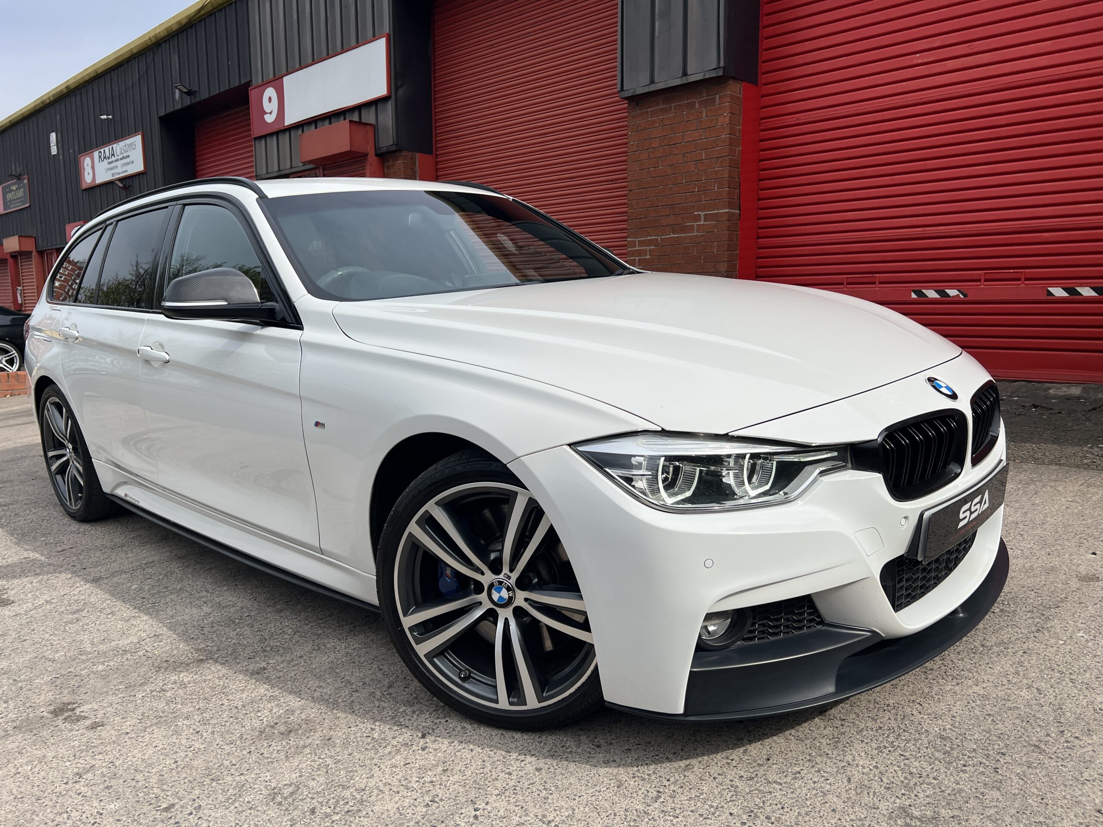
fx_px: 828
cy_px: 414
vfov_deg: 53.1
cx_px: 552
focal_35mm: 26
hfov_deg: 67.3
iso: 50
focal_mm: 5.7
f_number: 1.5
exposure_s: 1/5882
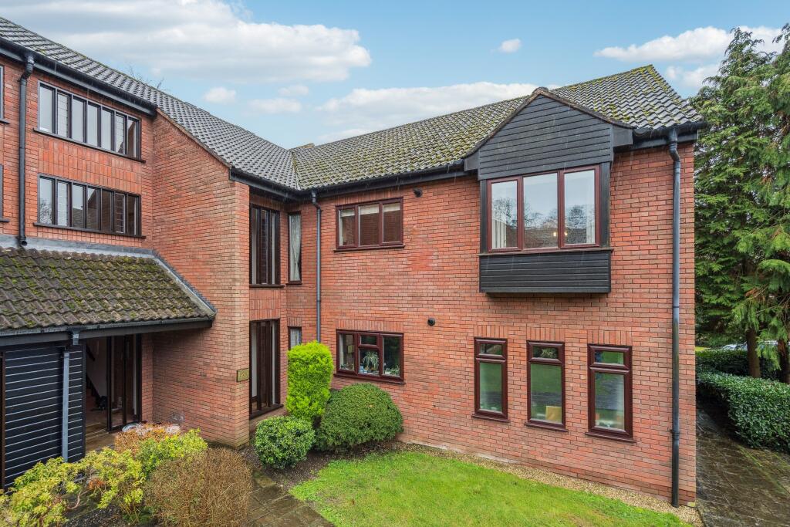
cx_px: 395
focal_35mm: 16
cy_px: 264
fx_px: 351
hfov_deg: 96.7
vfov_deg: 73.8
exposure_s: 1/160
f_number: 5.6
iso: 640
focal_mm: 16
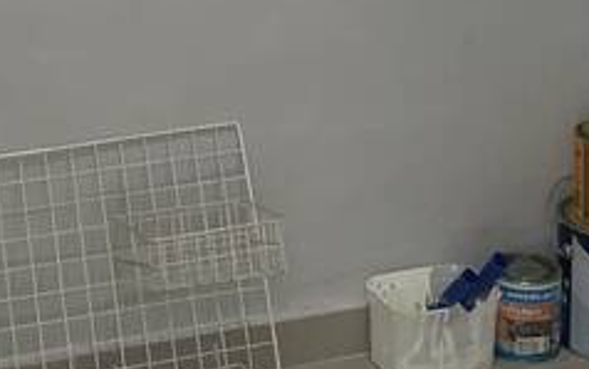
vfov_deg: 9.7
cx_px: 158
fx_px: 2007
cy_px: -381
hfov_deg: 16.6
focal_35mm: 125
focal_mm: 4.25
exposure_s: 1/60
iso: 80
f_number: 1.8
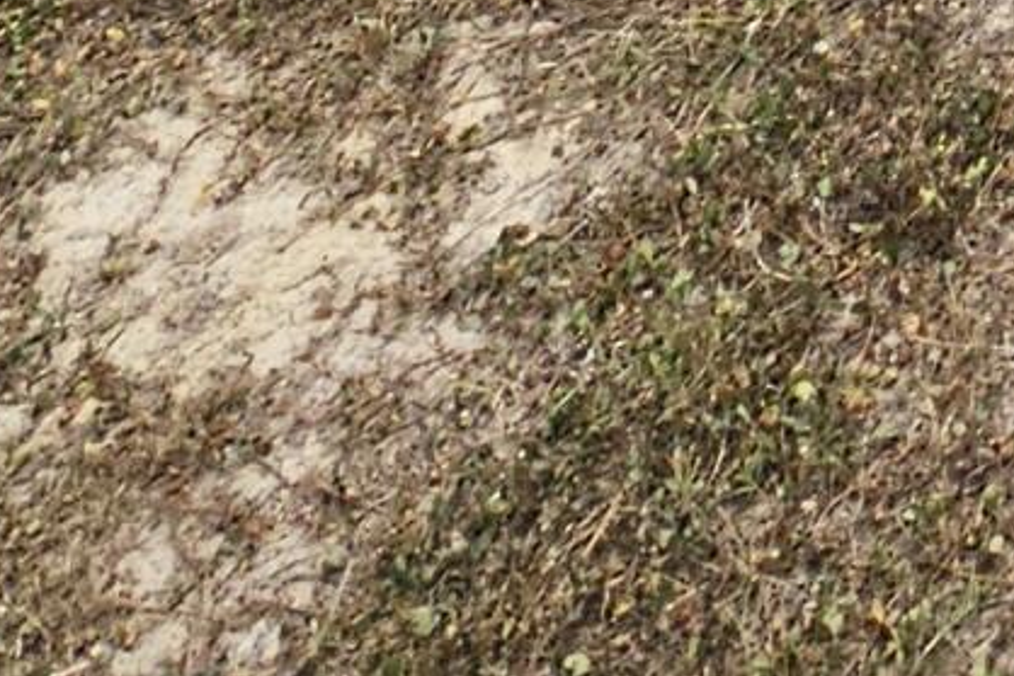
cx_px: 1781
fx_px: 2733
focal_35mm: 97
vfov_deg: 8.1
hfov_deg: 17.4
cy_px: -2043
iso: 50
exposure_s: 1/5271
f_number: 2.2
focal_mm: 2.2
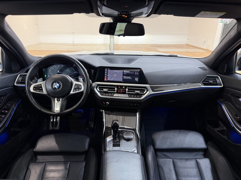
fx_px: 167
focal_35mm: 24
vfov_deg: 56.8
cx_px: 120
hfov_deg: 71.6
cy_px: 90
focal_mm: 6.76
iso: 200
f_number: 1.78
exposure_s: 1/50
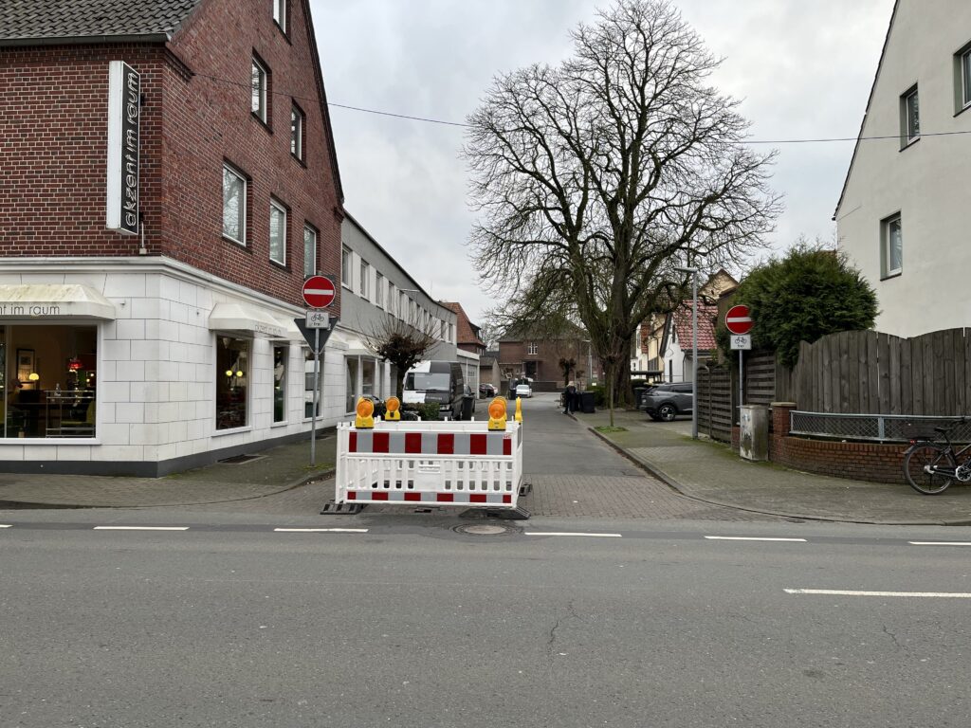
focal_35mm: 26
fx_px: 729
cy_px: 364
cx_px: 486
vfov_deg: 53.1
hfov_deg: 67.3
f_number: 1.6
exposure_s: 1/182
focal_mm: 5.1
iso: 40
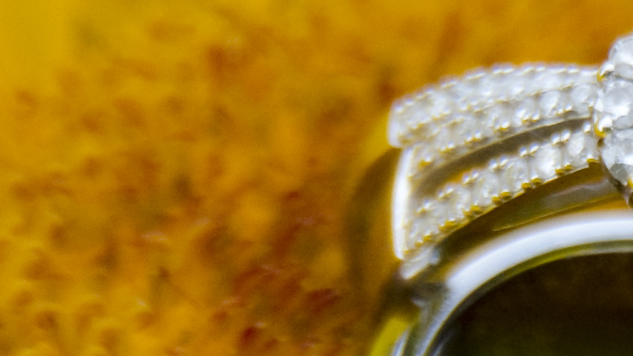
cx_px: 716
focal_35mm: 1174
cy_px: 293
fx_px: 19703
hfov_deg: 1.8
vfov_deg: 1.0
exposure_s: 1/500
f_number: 5.6
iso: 400
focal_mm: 135
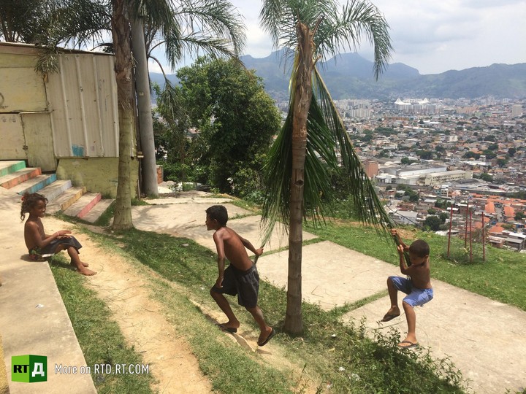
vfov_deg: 48.2
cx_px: 263
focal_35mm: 29
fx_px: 441
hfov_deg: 61.7
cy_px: 197
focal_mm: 4.15
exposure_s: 1/2160
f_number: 2.2
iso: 32
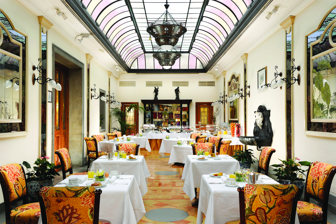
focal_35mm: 32
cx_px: 168
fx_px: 298
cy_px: 112
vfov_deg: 41.1
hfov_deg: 58.7
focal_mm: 32
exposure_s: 2.5
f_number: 16
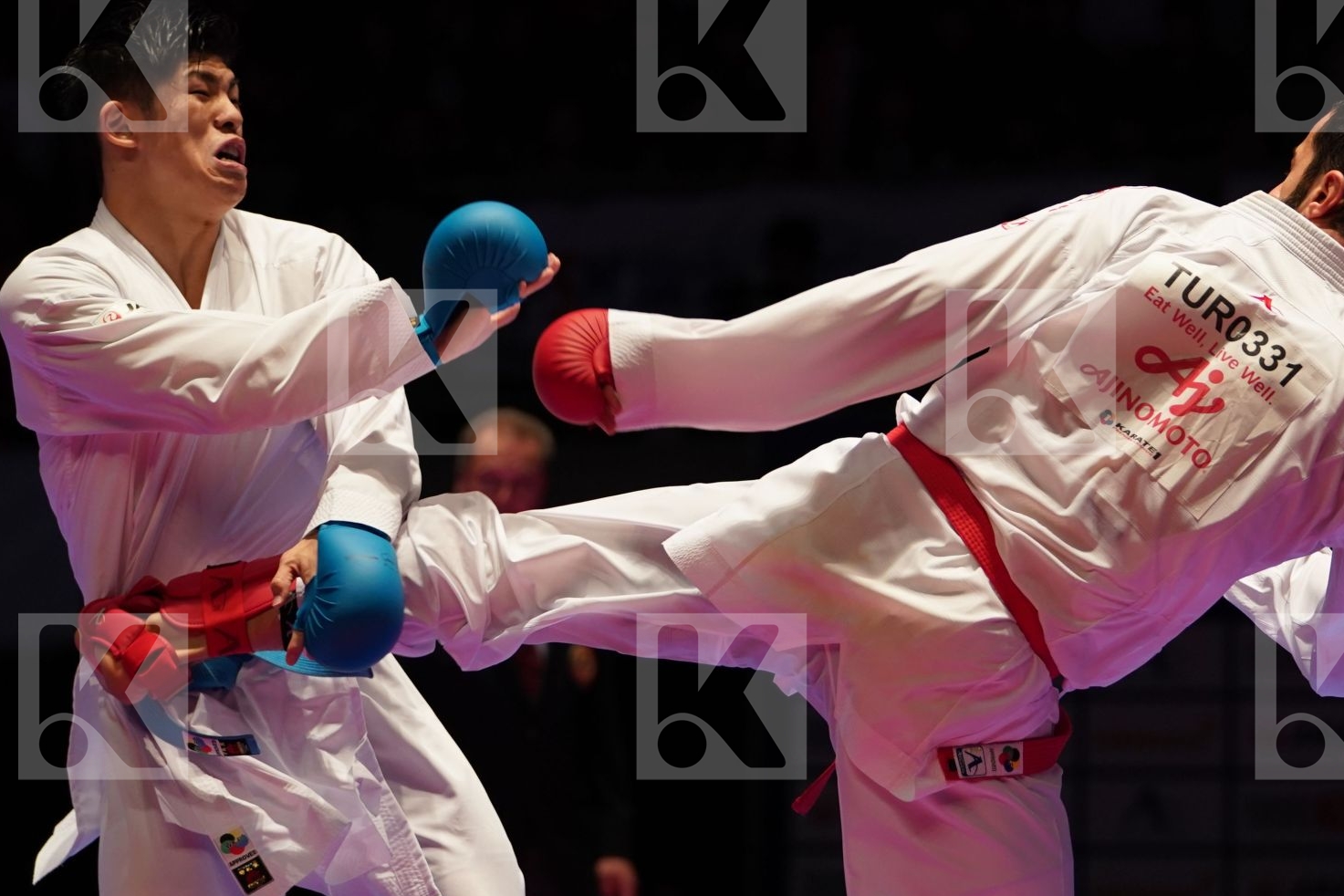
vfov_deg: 6.9
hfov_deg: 10.4
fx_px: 7391
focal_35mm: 198
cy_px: 372
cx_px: 722
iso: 1250
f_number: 2.8
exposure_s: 1/1000
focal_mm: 108
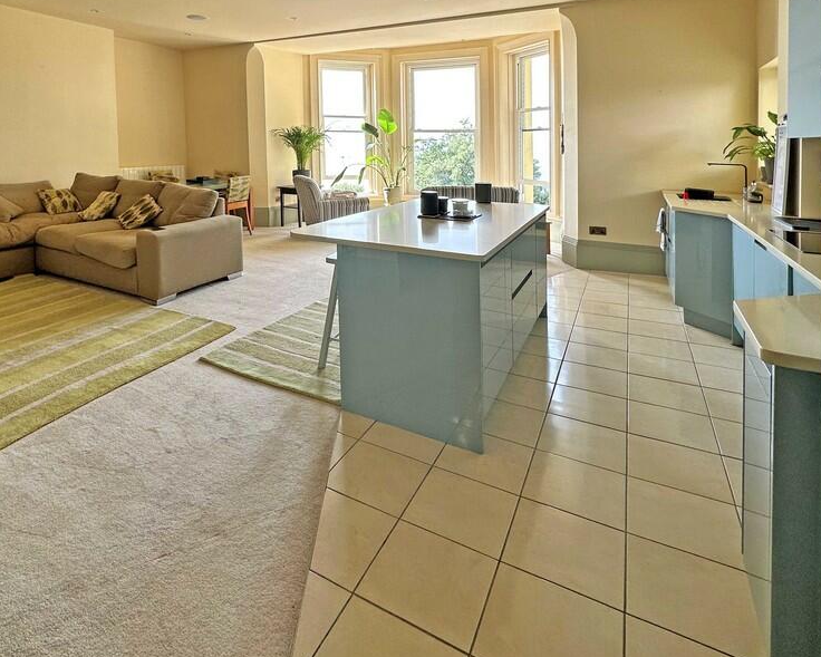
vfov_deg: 69.6
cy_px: 242
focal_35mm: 19
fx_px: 462
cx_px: 319
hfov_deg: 82.0
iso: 40
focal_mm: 2.22
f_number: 2.2
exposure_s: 1/99
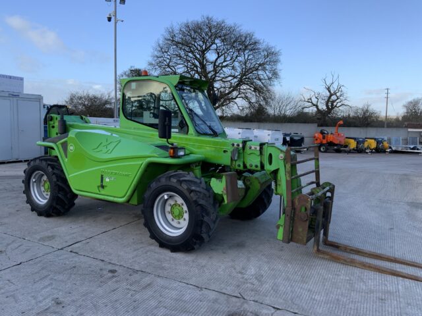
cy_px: 158
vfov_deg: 48.2
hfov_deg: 61.7
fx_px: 354
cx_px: 211
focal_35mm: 29
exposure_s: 1/674
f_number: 1.8
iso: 16
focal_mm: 3
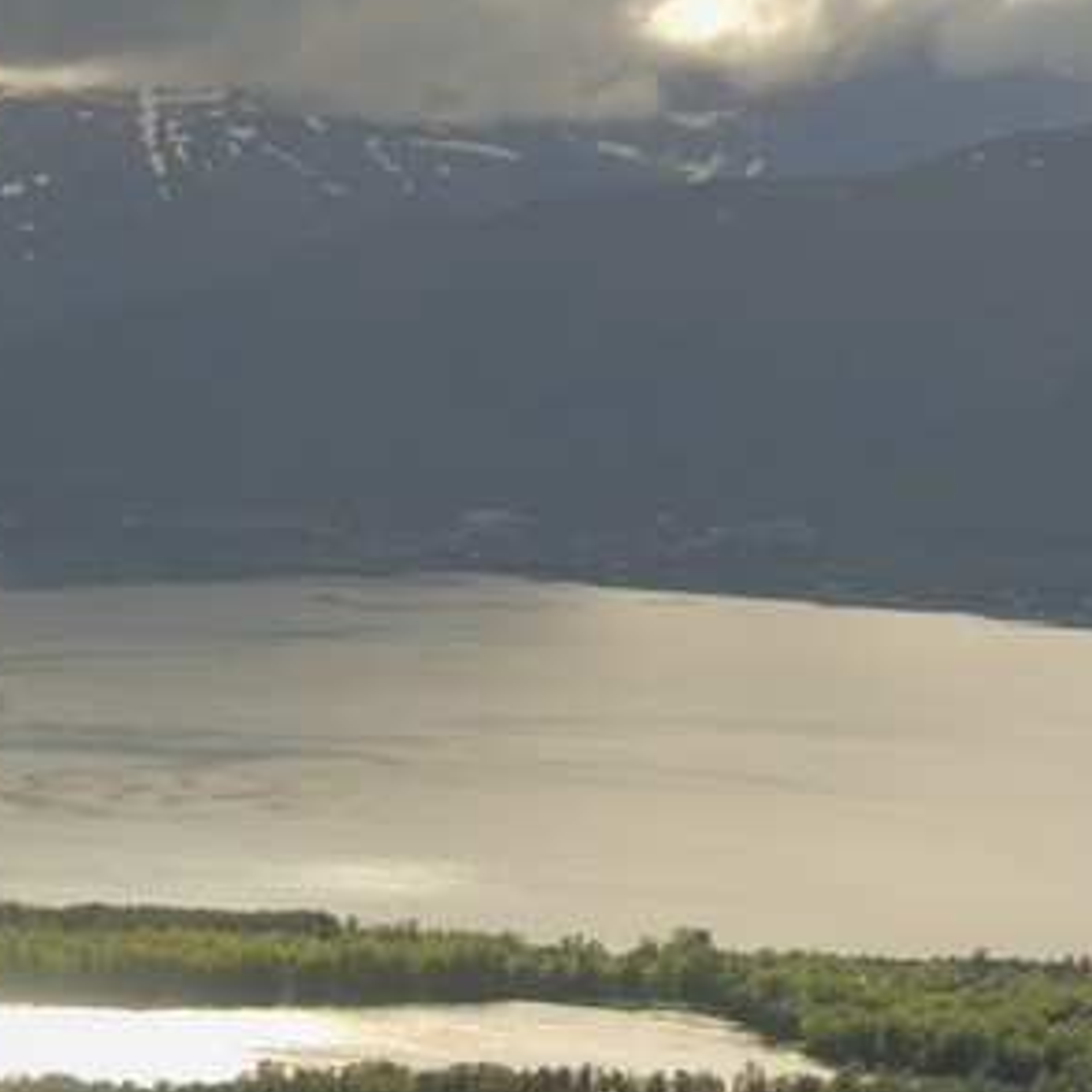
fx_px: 6924
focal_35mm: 194
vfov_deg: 8.2
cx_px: -817
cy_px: 2697
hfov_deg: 8.7
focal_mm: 28
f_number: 4
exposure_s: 1/800
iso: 100
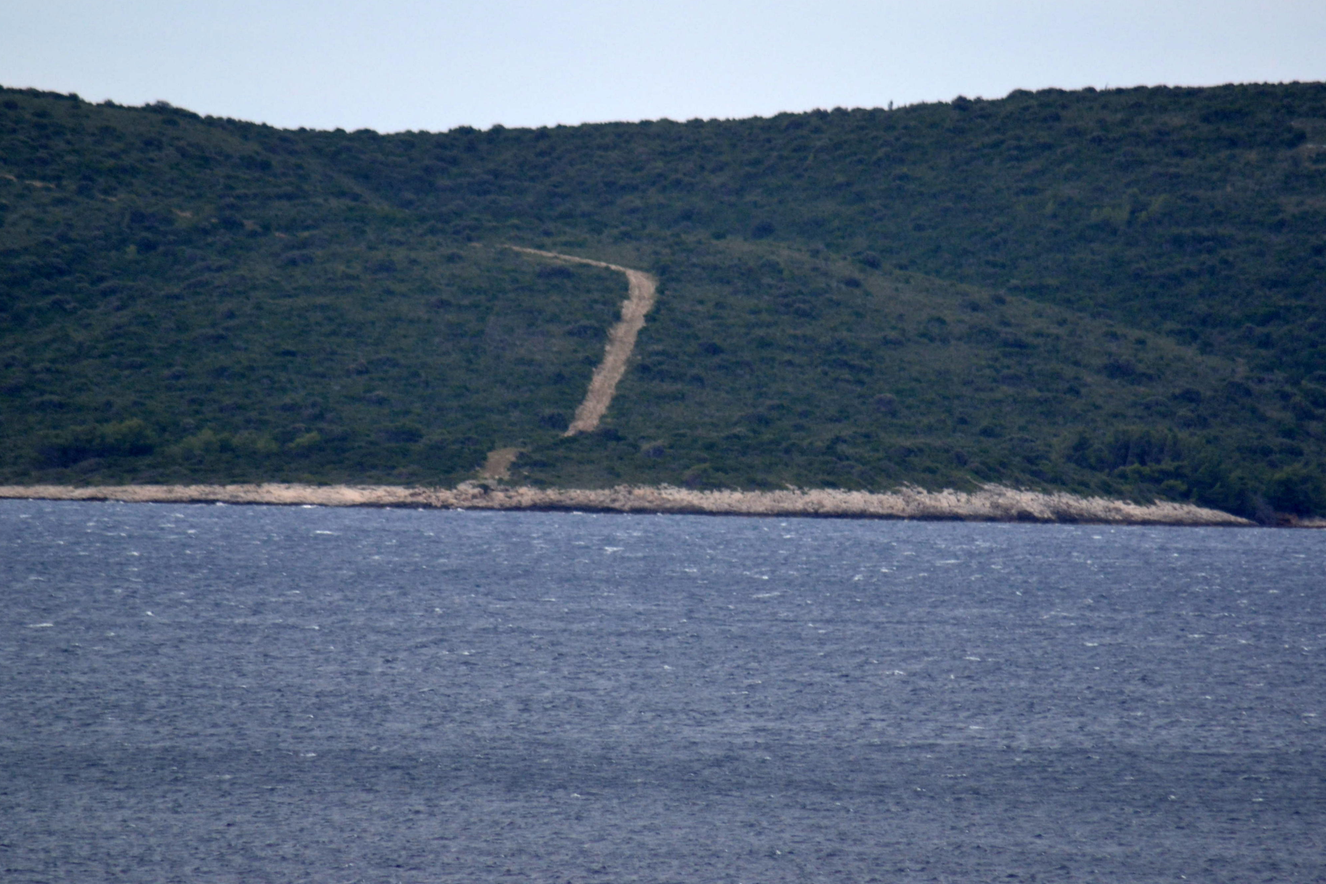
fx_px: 19079
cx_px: 669
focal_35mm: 518
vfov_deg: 2.7
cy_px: 393
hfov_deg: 4.0
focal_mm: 300
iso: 400
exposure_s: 1/640
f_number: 5.6
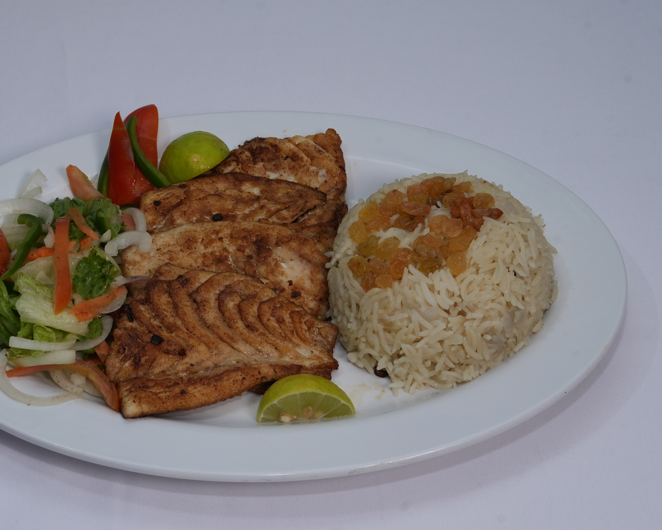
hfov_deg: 22.5
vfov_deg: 18.1
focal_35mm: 85
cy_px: 265
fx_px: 1665
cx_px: 274
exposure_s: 1/125
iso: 400
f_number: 10
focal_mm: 50
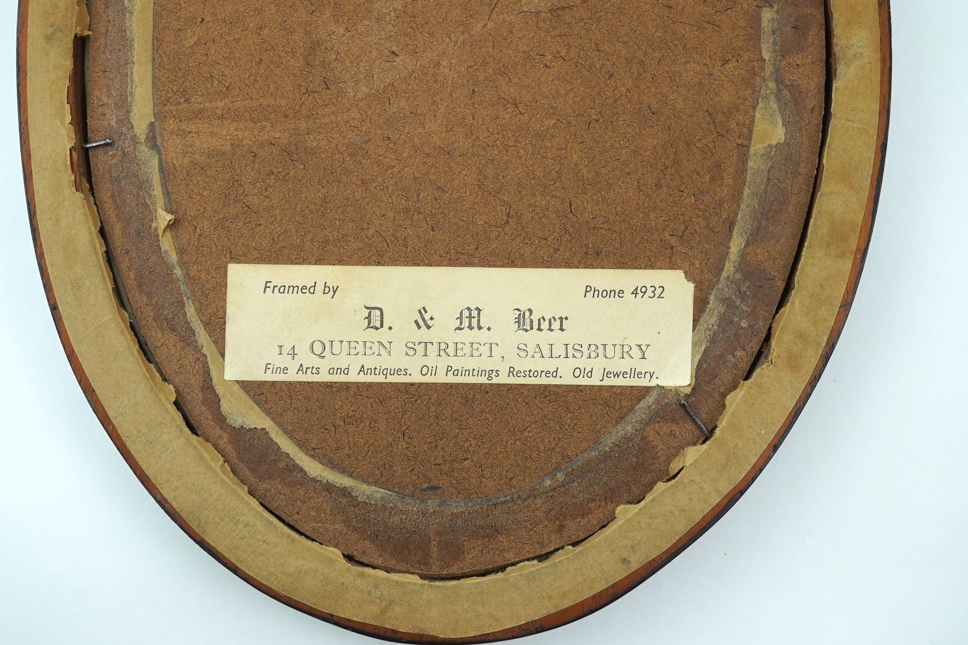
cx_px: 484
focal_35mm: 45
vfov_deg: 29.9
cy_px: 322
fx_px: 1210
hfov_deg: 43.6
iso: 400
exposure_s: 1/50
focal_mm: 30
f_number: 10
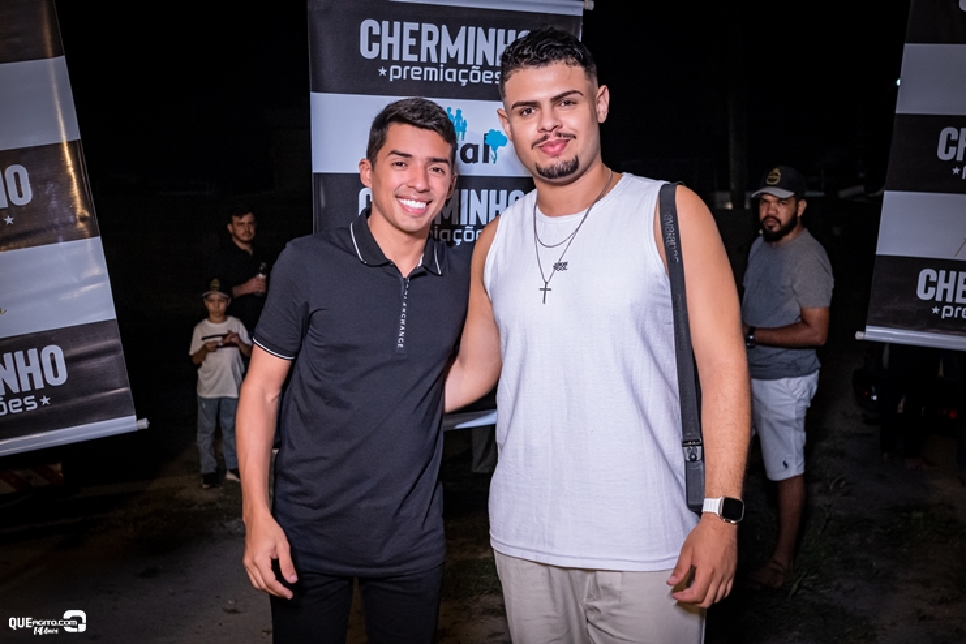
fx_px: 966
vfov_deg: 36.9
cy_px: 322
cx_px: 483
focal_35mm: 36
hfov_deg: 53.1
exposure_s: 1/320
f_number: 2.8
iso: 2500
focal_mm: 24
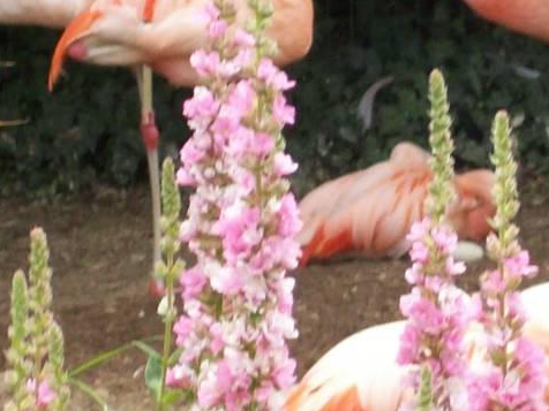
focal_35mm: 363
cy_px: 111
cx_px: 524
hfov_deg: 5.4
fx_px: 5757
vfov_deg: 4.1
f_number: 4.8
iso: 80
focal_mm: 18
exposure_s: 1/128
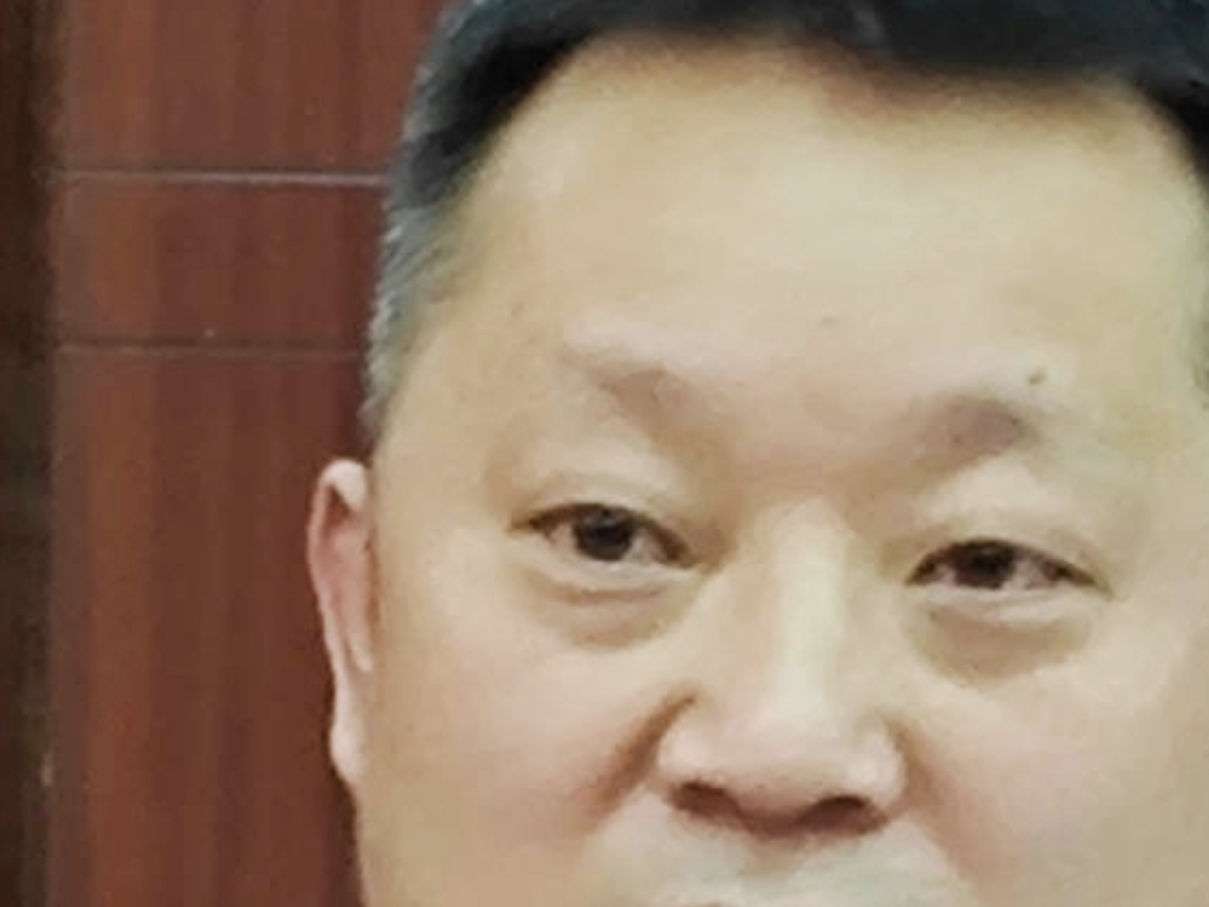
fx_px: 15682
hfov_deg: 4.4
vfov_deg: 3.3
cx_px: 830
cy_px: 857
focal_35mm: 449
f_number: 1.6
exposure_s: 1/50
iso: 160
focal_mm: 5.84
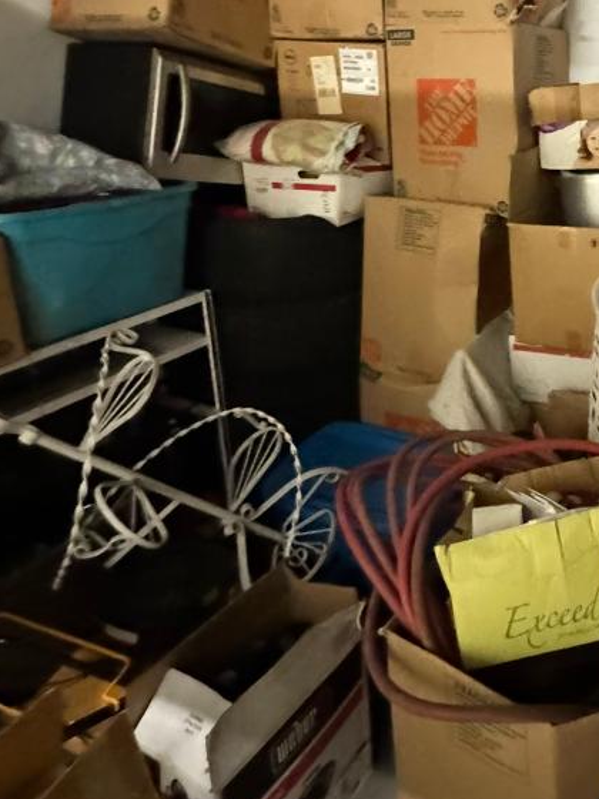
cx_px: 568
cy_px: 193
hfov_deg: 41.9
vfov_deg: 56.8
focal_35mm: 30
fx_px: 692
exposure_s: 1/40
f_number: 2.2
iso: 1250
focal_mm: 2.22
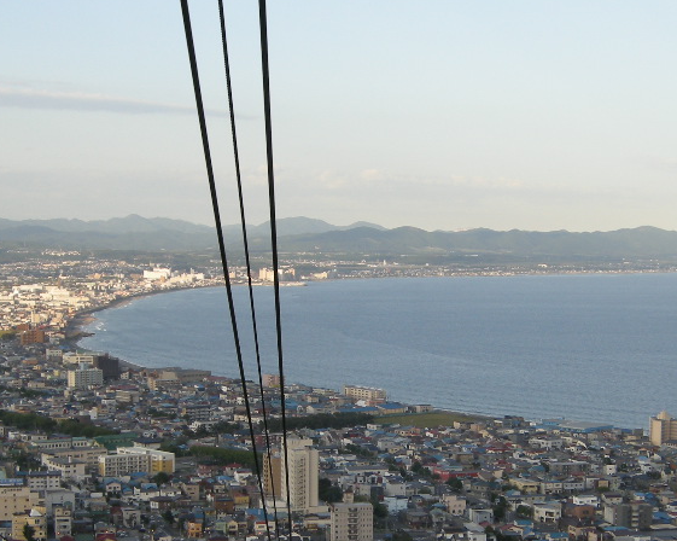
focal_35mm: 78
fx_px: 1562
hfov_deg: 24.4
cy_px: 418
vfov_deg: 19.5
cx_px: 447
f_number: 3.4
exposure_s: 1/113
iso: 64
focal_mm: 7.5
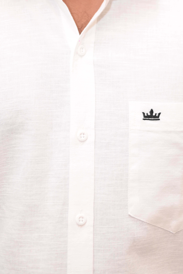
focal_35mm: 50
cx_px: 92
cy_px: 137
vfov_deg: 39.6
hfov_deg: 27.0
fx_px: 381
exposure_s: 1/200
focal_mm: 50
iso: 125
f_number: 2
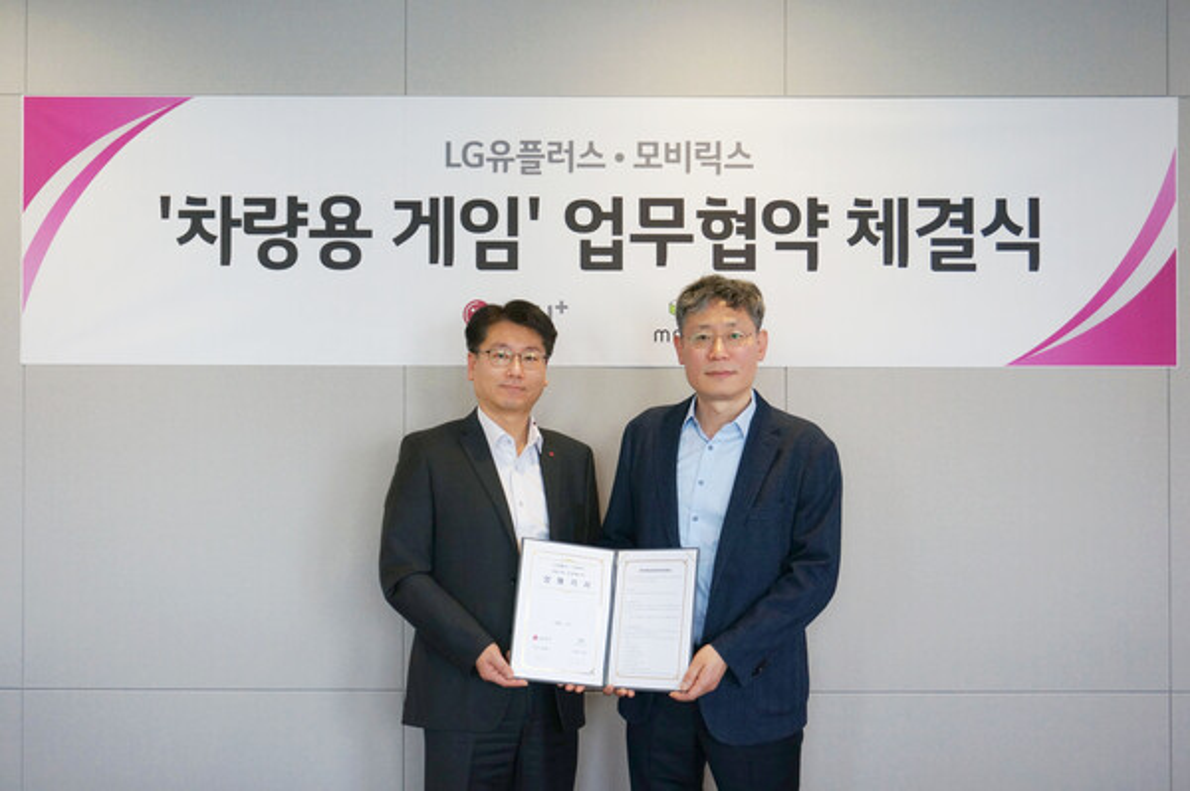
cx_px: 595
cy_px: 396
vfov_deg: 35.4
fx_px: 1239
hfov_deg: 51.3
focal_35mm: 38
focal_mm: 25
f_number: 4.5
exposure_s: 1/160
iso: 640
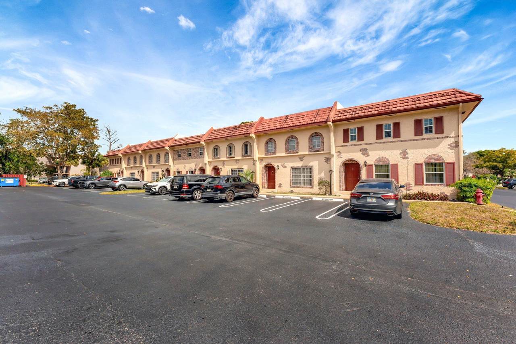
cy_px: 172
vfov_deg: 76.6
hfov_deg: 99.7
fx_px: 218
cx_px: 258
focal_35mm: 15
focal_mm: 15.2
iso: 400
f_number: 8
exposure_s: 1/4000
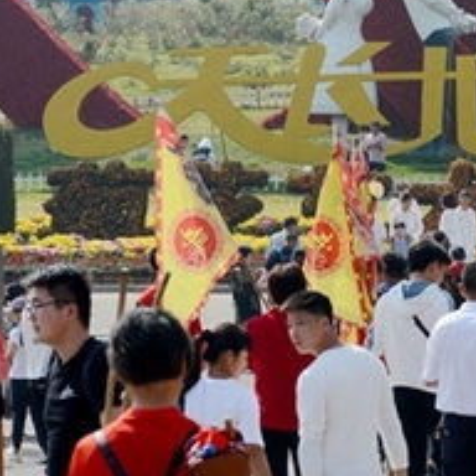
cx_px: 635
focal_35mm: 213
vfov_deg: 8.2
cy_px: 47
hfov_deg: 8.1
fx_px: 3318
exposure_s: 1/500
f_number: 5.6
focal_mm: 55
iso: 100
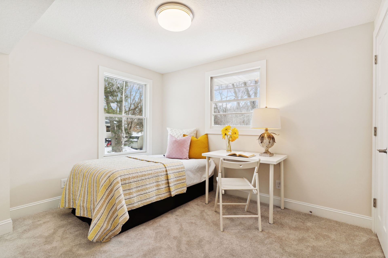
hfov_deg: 93.3
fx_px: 183
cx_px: 194
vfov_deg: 70.4
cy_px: 129
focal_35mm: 17
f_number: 8
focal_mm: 17
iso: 400
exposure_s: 1/100
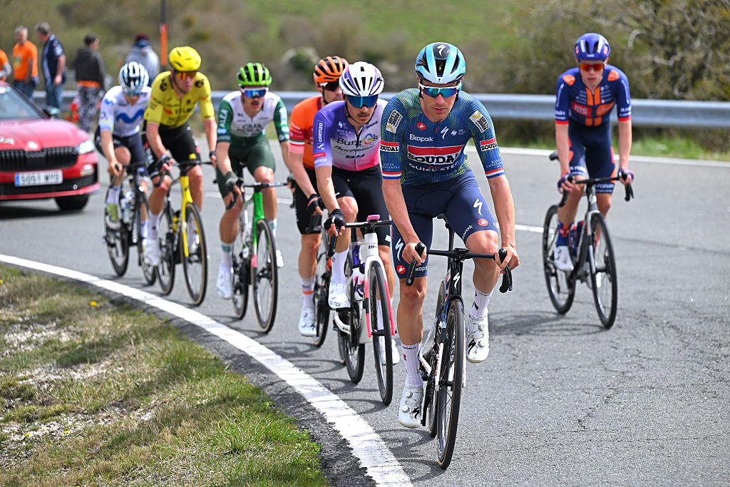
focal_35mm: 140
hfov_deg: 14.7
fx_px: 2839
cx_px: 365
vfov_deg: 9.8
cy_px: 244
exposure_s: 1/2000
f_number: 4
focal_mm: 140
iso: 250
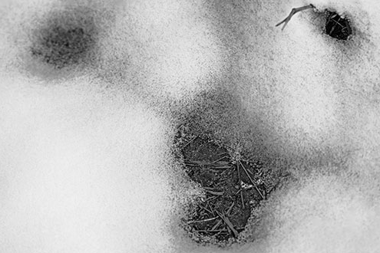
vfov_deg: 6.5
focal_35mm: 212
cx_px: 191
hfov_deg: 9.7
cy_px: 126
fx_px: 2238
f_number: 7.1
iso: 64
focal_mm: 210
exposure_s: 1/250
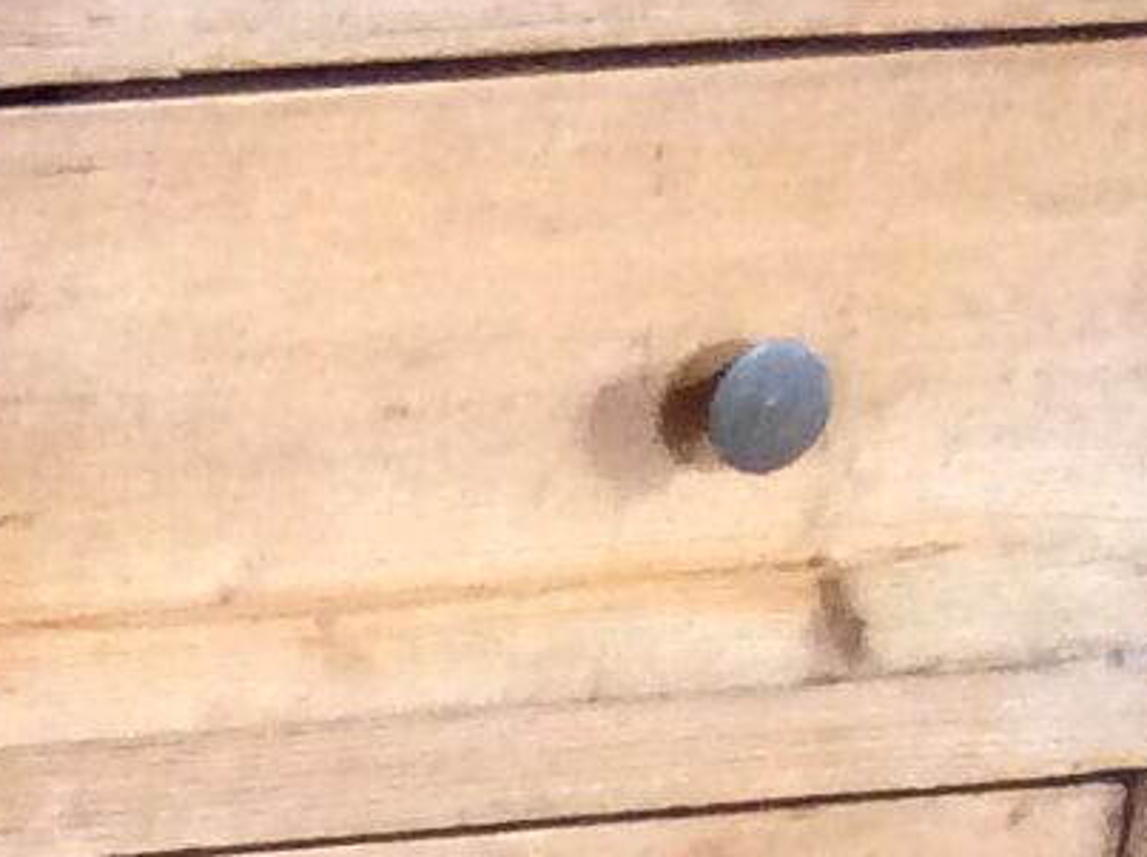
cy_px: 2725
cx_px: -1178
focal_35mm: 206
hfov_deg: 9.0
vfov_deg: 6.5
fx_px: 6816
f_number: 2.4
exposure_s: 1/25
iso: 200
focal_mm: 3.3
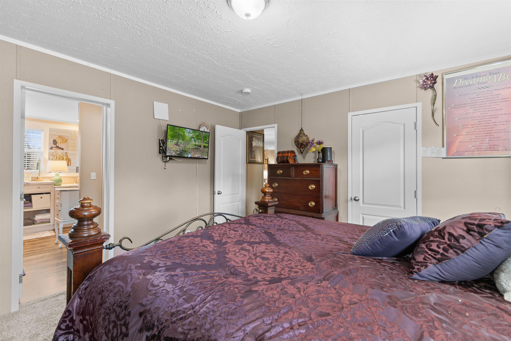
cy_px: 170
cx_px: 256
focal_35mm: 15
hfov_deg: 100.4
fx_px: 213
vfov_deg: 77.3
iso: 100
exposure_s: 1/5
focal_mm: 10
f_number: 4.5
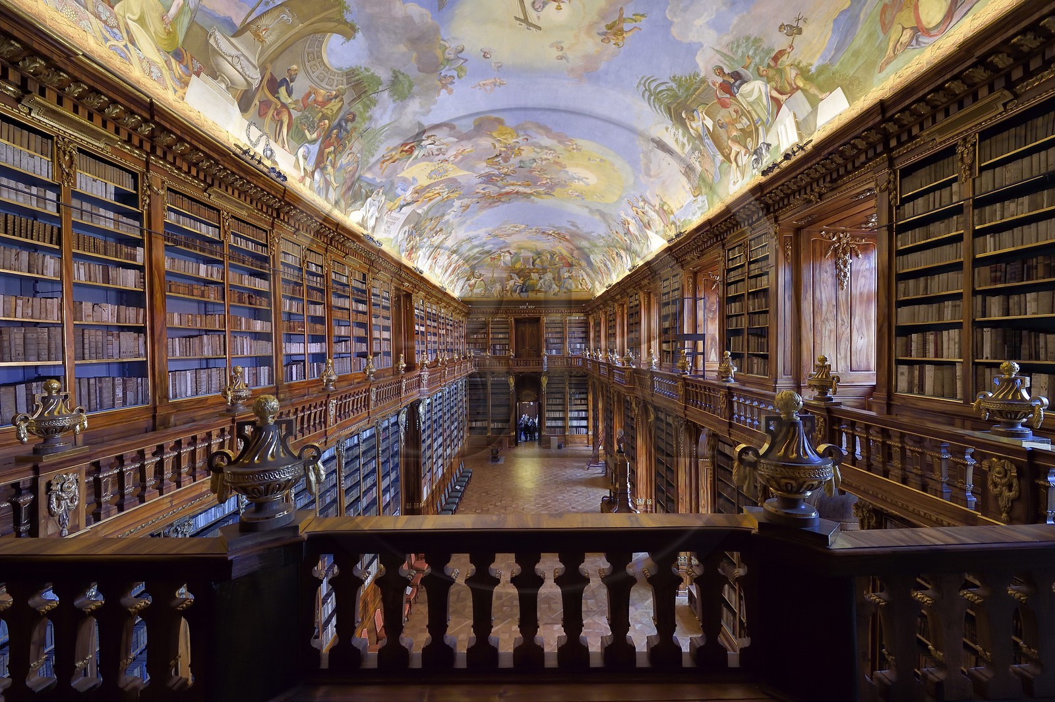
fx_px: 410
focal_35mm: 14
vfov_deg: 81.1
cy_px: 351
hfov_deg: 104.3
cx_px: 528
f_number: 6.3
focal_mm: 14
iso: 2000
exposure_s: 1/20
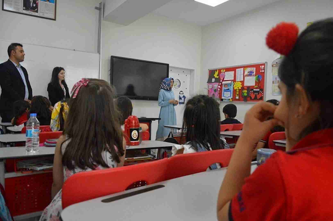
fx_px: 249
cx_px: 166
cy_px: 110
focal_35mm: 27
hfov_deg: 67.4
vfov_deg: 47.8
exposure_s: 1/320
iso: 3200
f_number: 3.5
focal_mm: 18
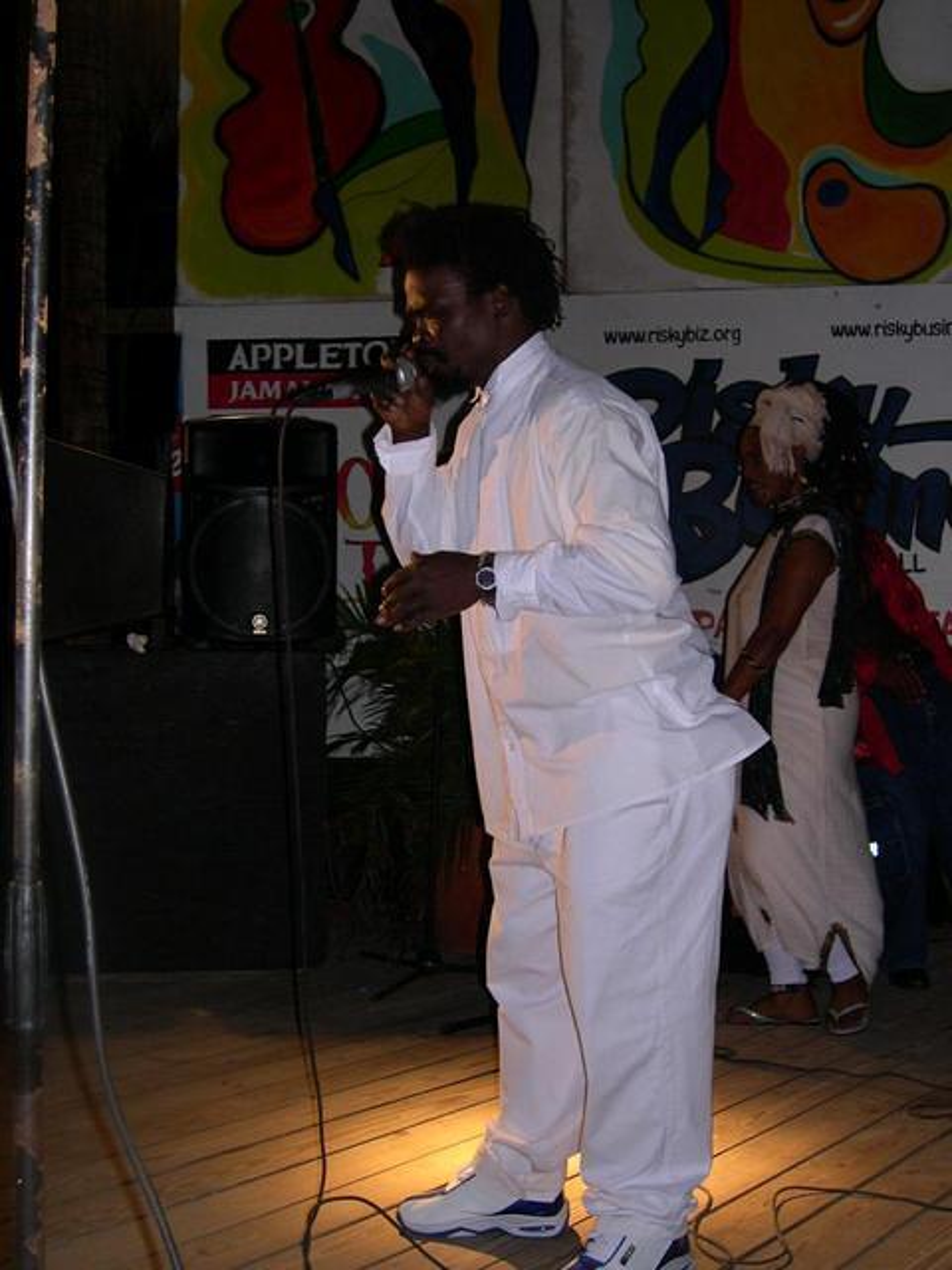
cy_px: 635
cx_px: 476
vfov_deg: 44.8
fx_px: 1540
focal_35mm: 42
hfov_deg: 34.3
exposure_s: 1/60
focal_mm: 9
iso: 100
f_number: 2.9
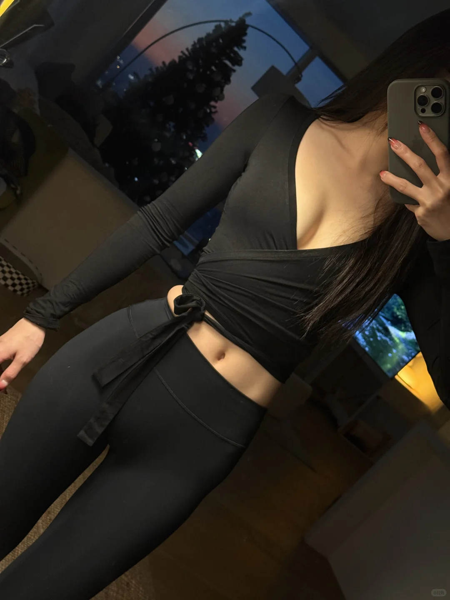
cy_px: 300
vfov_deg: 39.7
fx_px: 832
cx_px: 225
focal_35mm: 48
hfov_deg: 30.3
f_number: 1.78
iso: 320
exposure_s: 1/40
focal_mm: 6.76
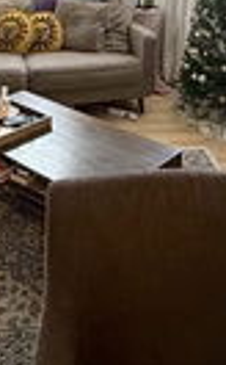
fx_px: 475
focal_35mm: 48
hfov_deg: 26.8
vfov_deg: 35.6
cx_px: 112
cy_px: -39
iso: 160
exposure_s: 1/120
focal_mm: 2.22
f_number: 2.2
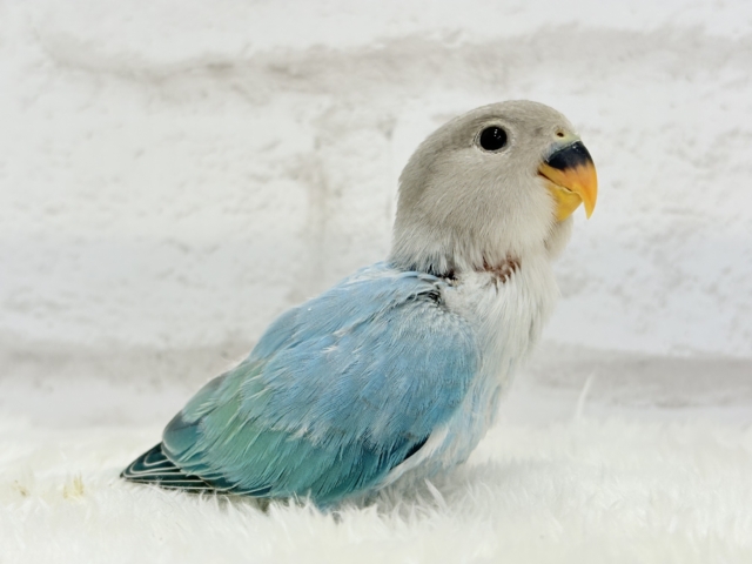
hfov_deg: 36.8
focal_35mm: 52
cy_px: 282
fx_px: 1130
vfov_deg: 28.0
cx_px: 376
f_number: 1.6
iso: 80
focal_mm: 5.96
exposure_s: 1/100
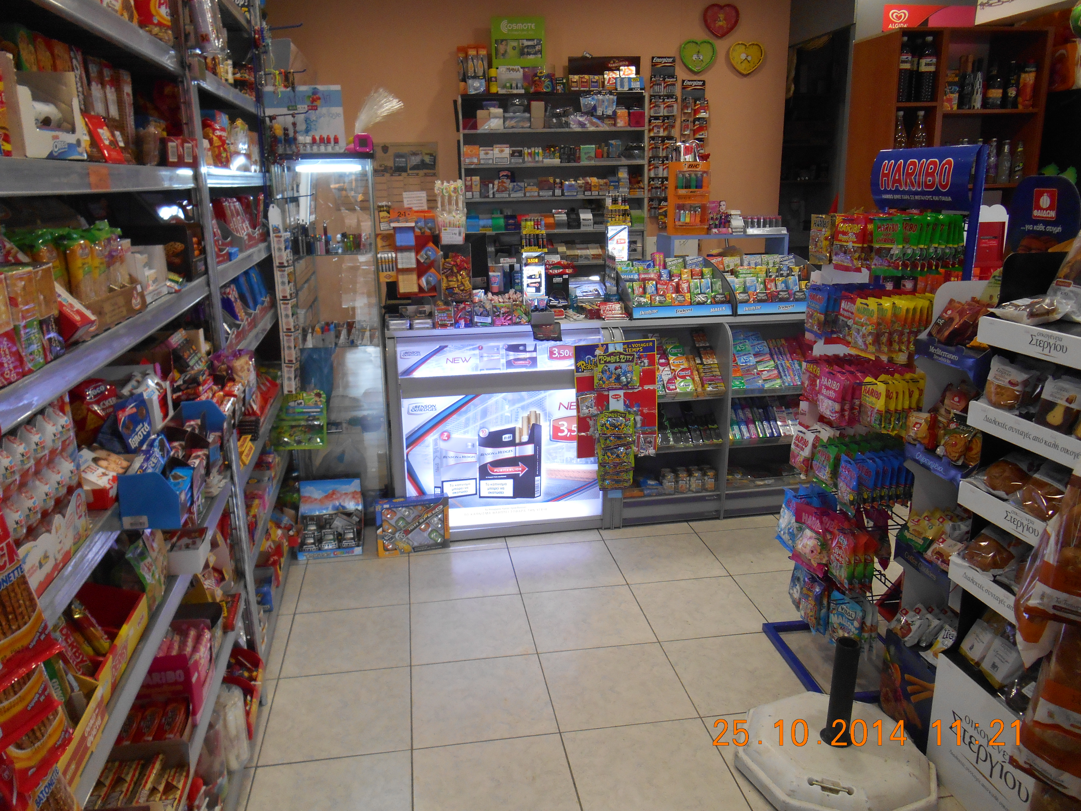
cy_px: 406
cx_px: 540
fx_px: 812
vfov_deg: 53.1
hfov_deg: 67.3
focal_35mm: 26
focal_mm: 4.7
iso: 220
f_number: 3.4
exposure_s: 1/30
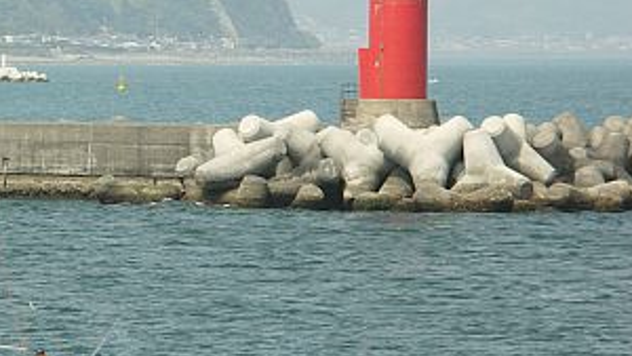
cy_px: 65
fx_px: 7795
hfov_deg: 4.6
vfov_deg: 2.6
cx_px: -21
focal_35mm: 465
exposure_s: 1/320
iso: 50
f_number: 4.5
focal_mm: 50.8
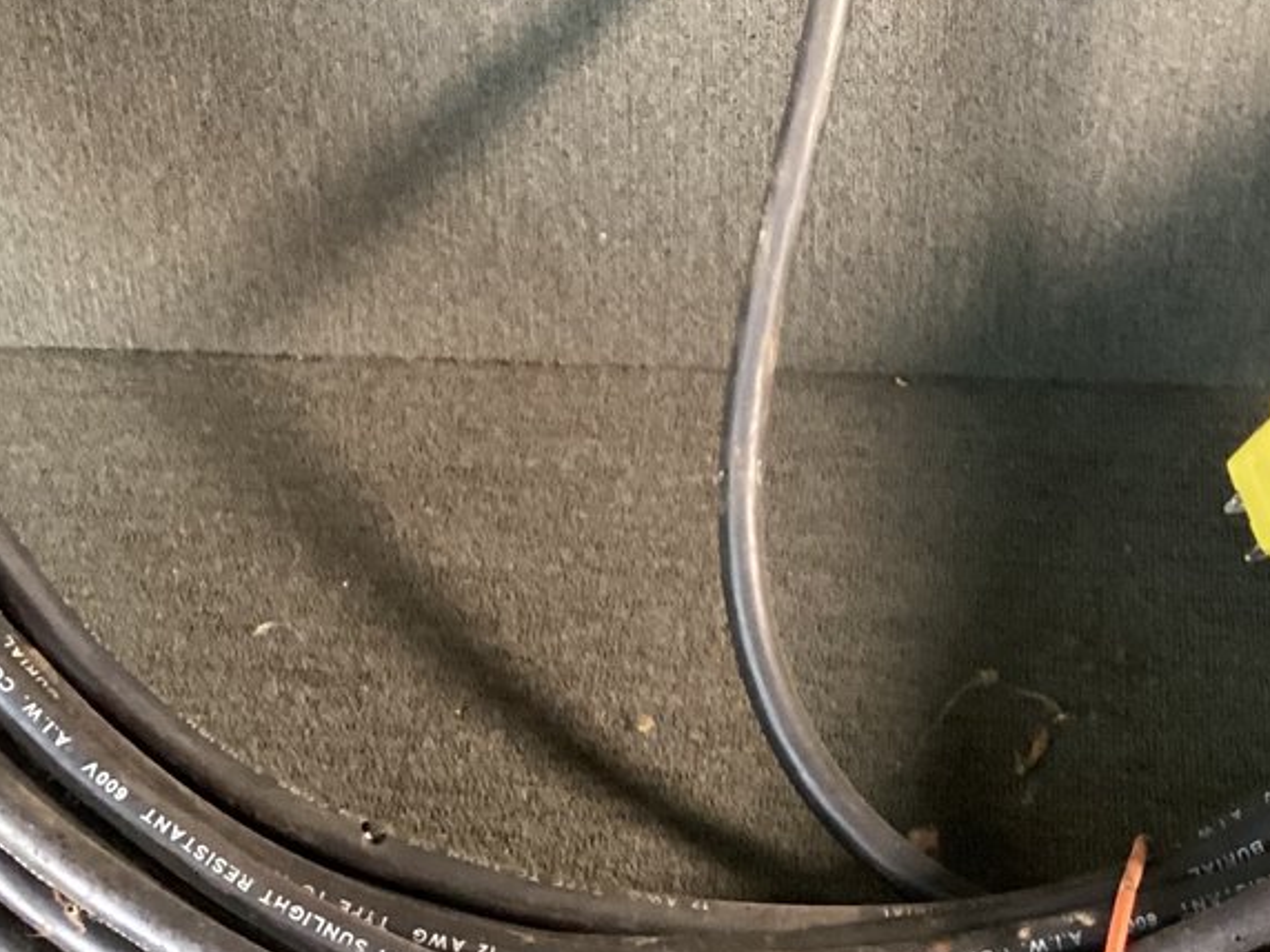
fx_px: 3008
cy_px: 57
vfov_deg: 17.7
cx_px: 889
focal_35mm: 82
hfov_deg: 23.7
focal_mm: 3.3
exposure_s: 1/40
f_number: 2.4
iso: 400
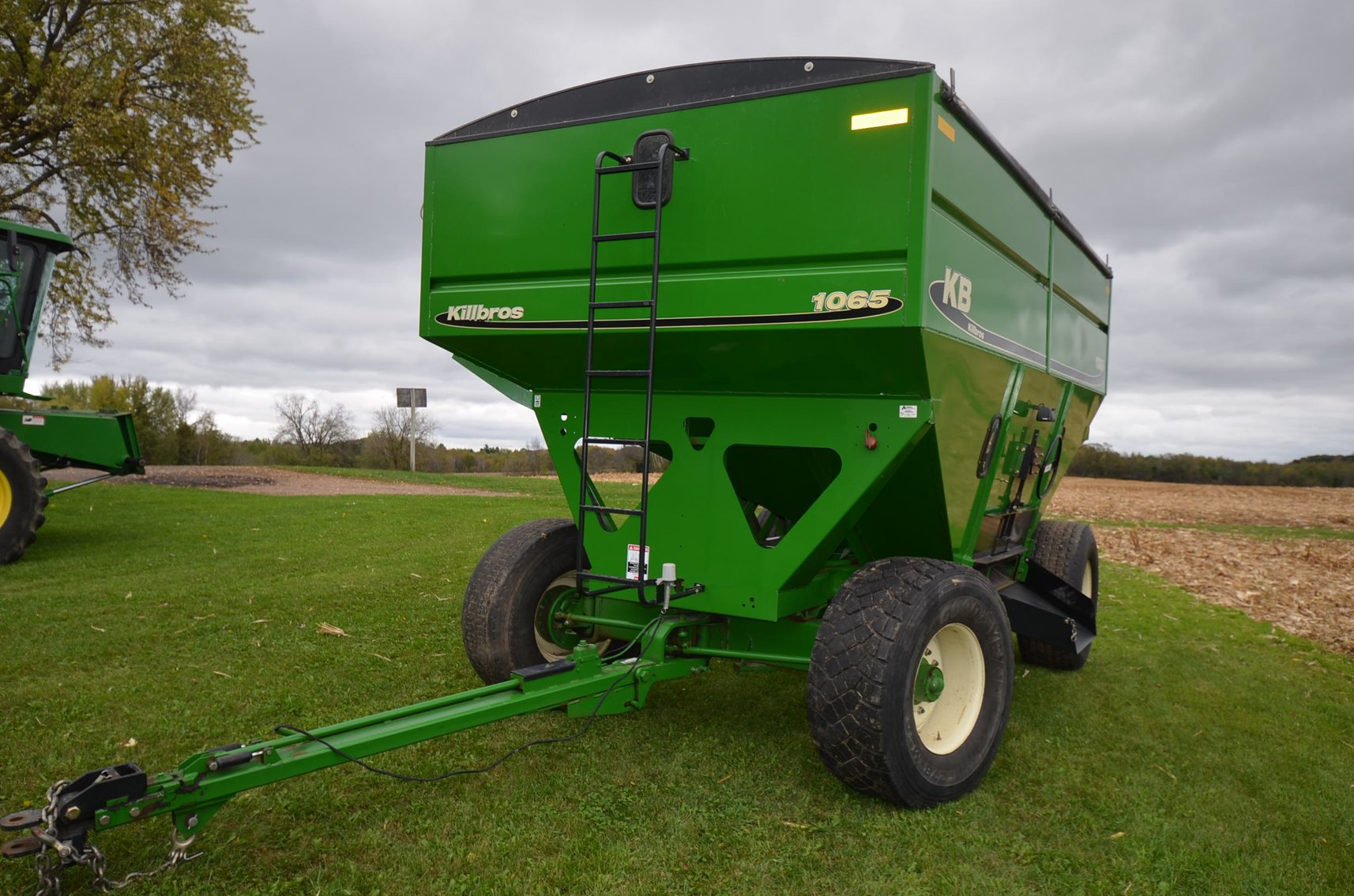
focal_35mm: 27
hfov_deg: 67.5
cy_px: 448
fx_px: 1013
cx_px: 677
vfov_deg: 47.7
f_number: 5
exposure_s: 1/200
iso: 100
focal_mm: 18
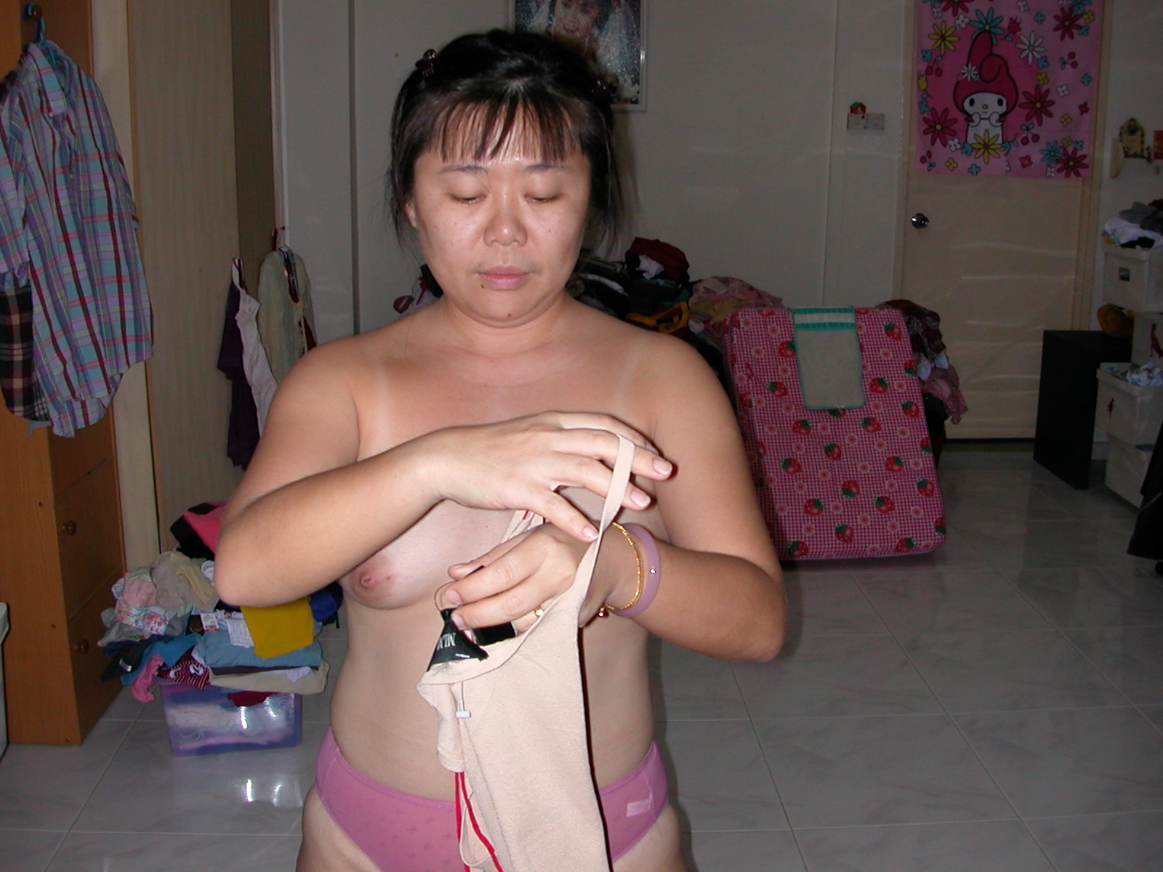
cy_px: 436
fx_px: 1243
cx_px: 582
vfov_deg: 38.7
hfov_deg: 50.1
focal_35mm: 37
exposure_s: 1/59.9
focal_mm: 5.6
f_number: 2.7
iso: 100
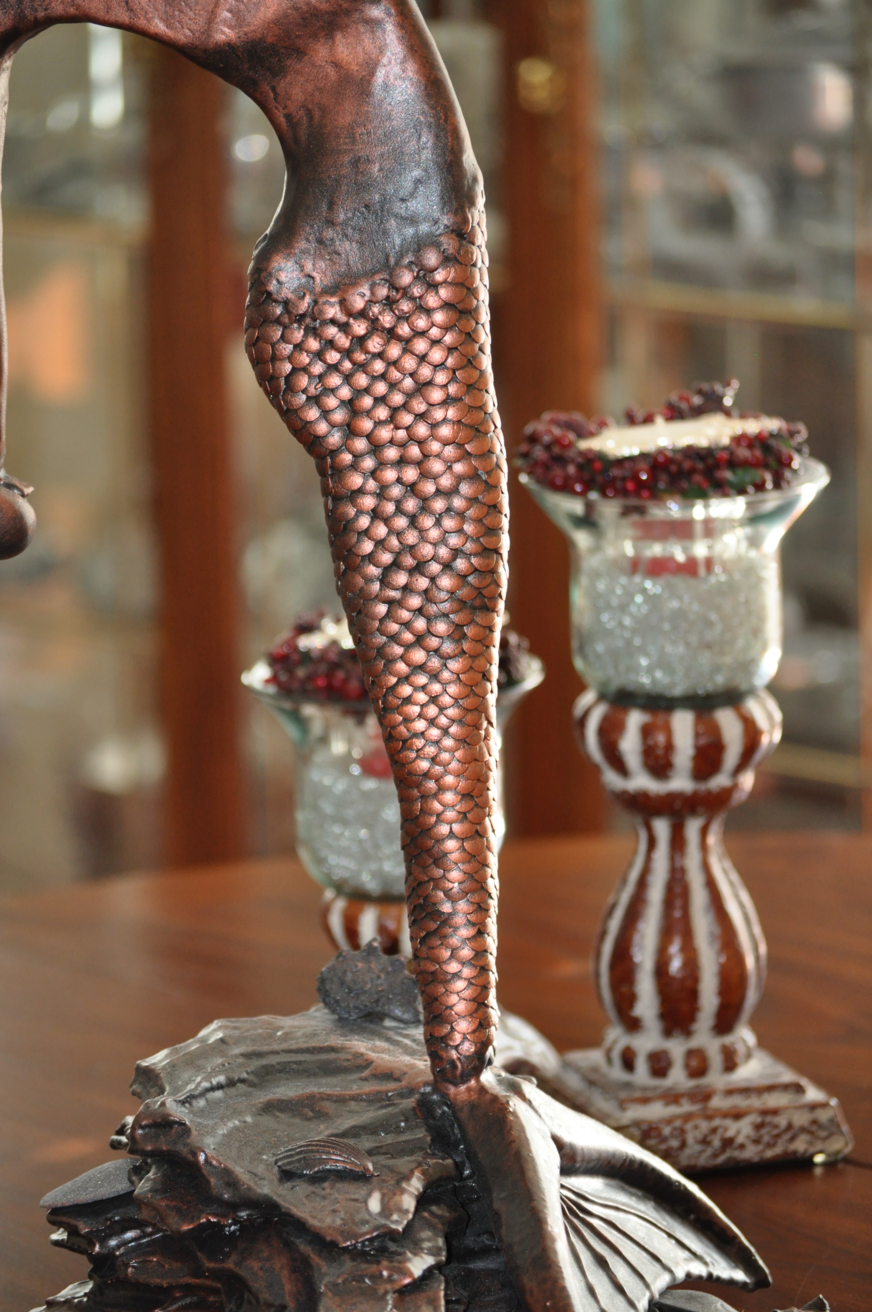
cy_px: 656
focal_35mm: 150
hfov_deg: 9.1
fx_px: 5464
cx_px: 436
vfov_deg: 13.7
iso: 1000
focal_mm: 100
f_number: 4.5
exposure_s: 1/50
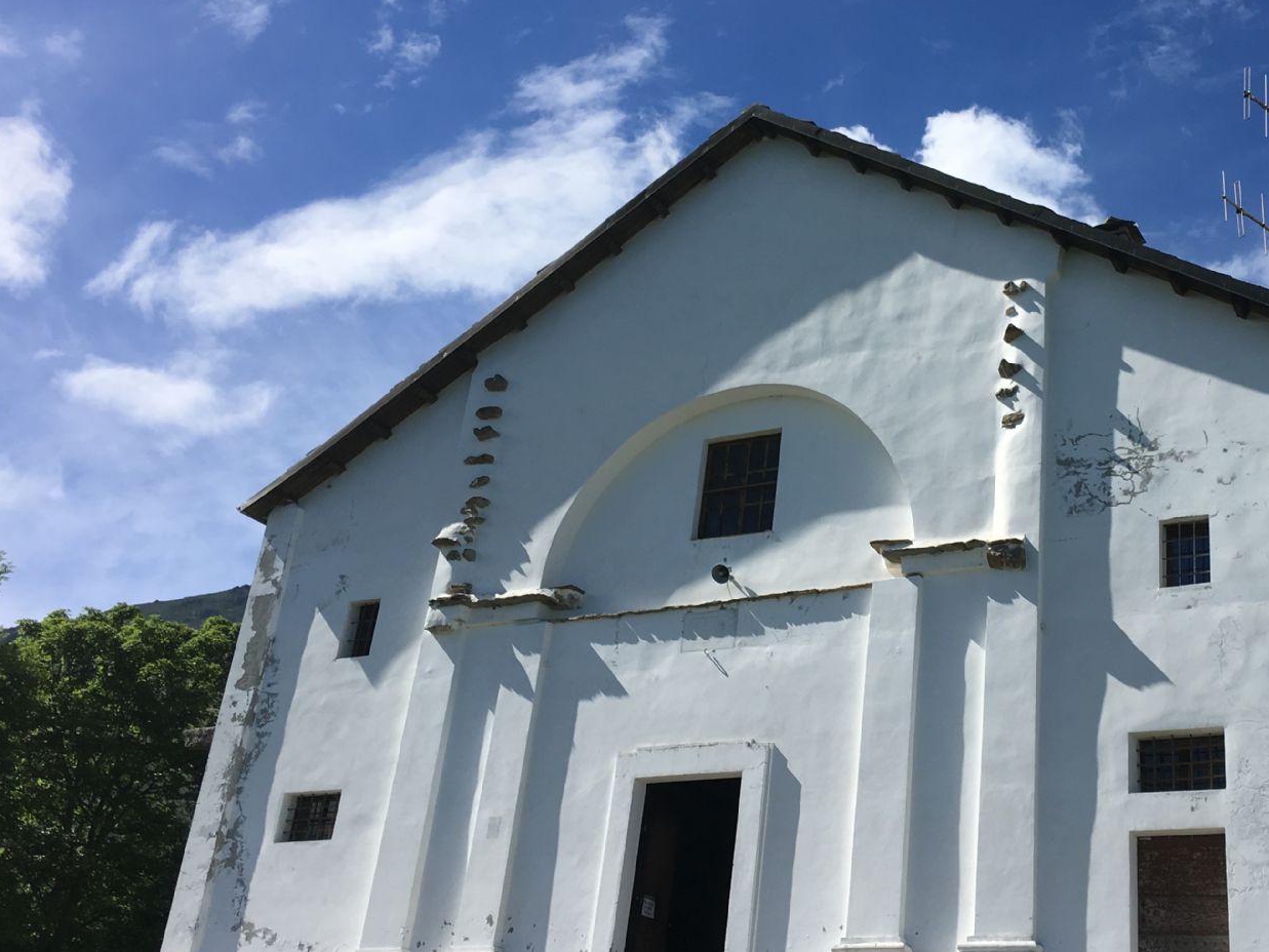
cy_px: 466
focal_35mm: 45
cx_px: 882
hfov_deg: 41.3
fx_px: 1650
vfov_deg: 32.2
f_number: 2.2
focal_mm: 4.15
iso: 25
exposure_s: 1/2331
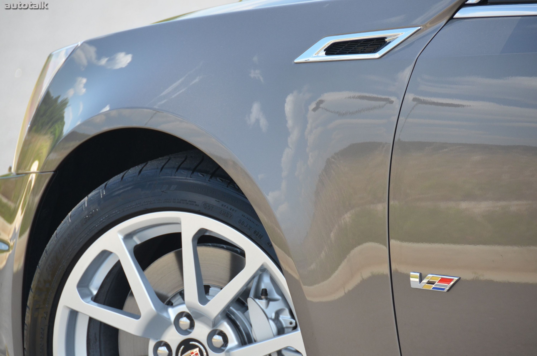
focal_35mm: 300
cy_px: 178
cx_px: 268
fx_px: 4466
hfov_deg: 6.9
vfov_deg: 4.6
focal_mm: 200
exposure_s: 1/1000
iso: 800
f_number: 5.6
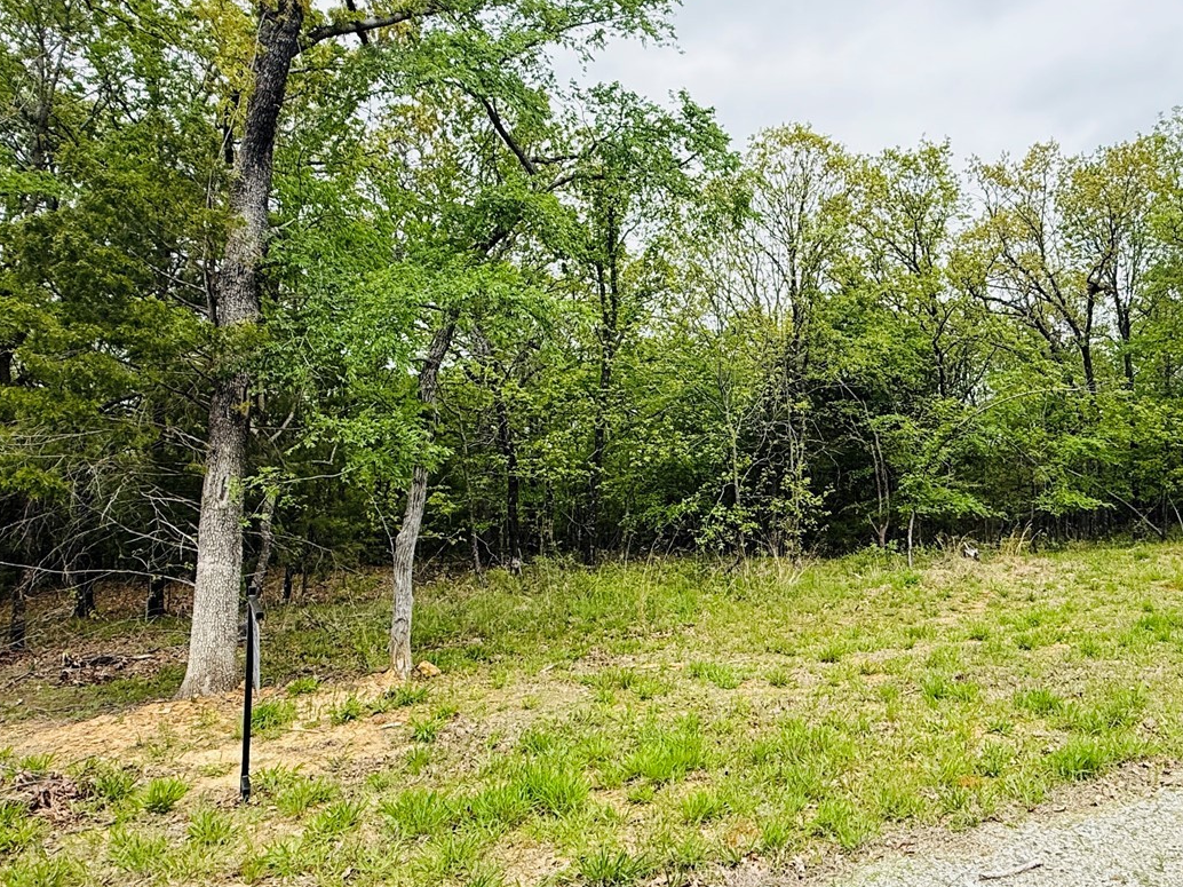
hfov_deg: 66.4
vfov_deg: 53.0
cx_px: 733
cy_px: 445
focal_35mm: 26
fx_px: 888
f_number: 2.2
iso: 64
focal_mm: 2.22
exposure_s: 1/1033
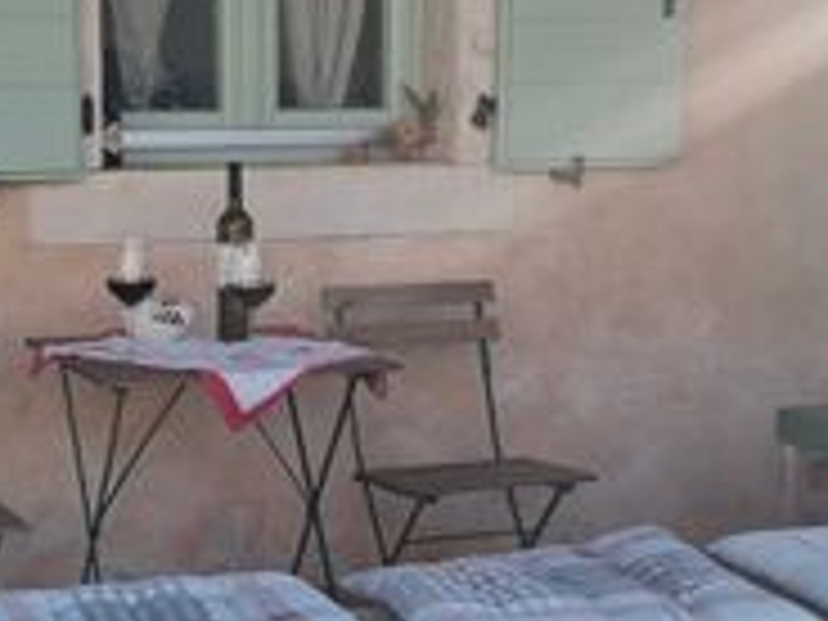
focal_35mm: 75
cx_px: 279
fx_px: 1794
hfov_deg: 25.9
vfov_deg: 19.6
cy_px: 414
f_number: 1.8
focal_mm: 5.54
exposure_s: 1/416
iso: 50
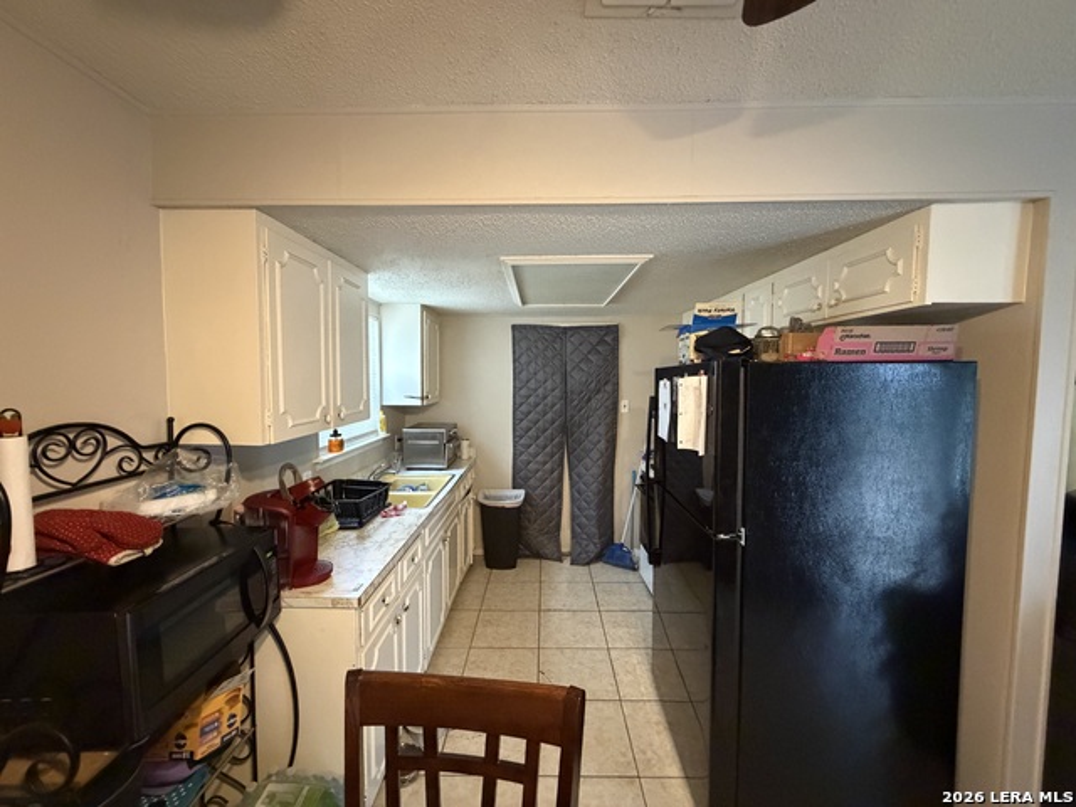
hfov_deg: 102.1
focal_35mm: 14
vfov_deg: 85.7
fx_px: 435
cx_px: 538
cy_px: 404
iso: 1250
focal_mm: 2.22
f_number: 2.2
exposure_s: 1/60
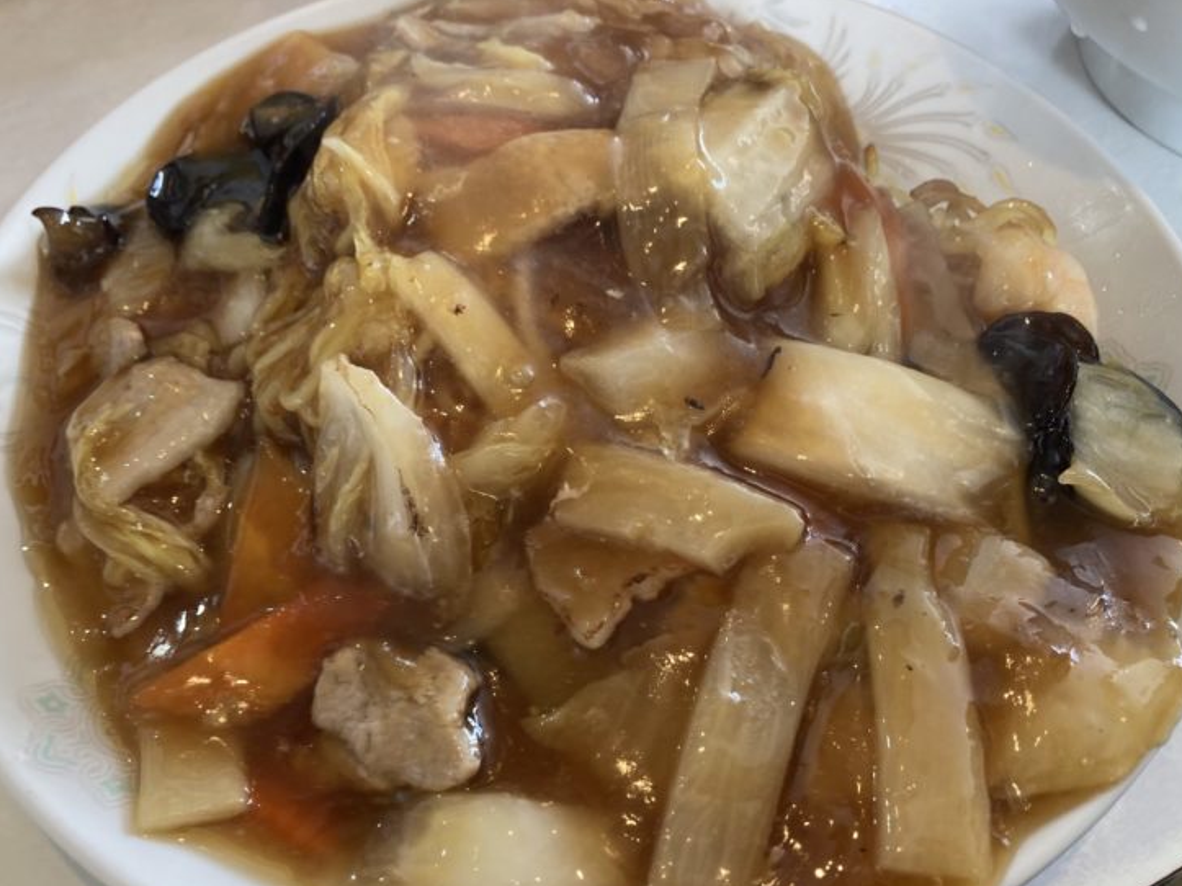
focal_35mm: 31
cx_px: 626
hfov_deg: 58.3
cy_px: 481
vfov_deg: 45.4
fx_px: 1058
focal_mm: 3.99
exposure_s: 1/60
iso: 100
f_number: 1.8
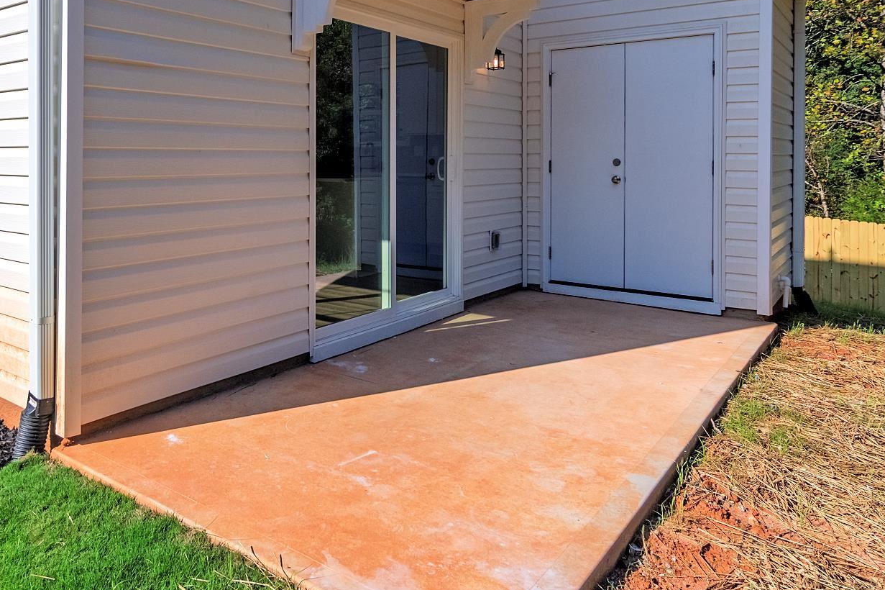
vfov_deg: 48.2
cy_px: 169
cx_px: 282
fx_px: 639
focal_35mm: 26
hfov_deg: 67.2
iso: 320
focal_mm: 11
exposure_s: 1/1000
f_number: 7.1
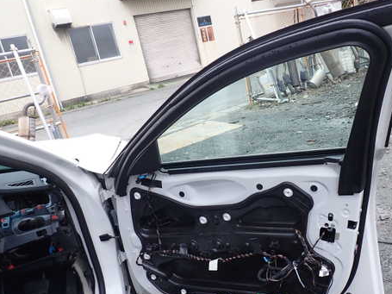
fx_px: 374
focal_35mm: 33
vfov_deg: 42.9
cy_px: 147
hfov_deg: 54.8
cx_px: 242
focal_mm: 4.5
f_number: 2.8
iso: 100
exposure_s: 1/160
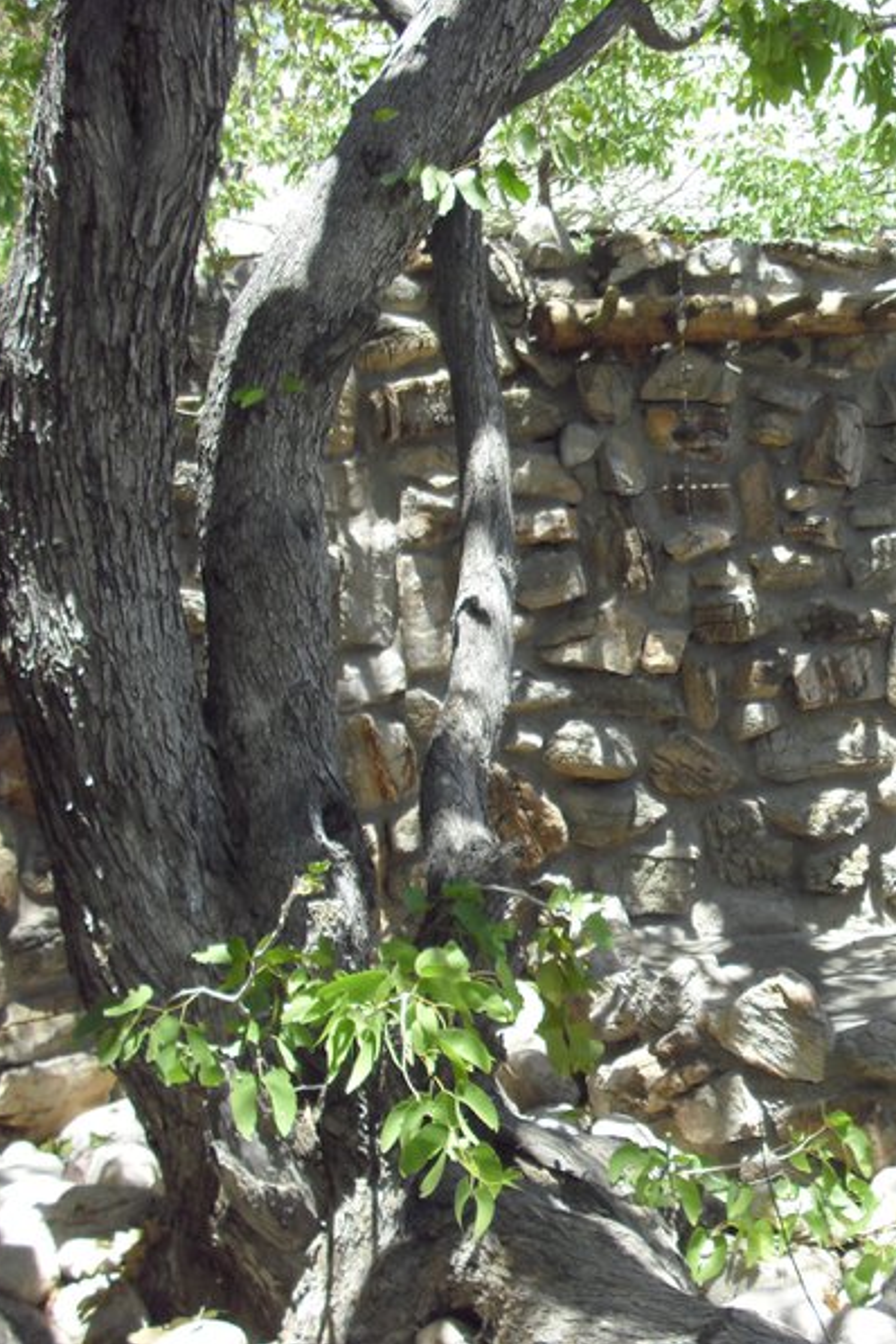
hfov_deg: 24.7
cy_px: 671
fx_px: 1979
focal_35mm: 53
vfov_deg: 37.5
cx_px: 828
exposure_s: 1/500
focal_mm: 6.2
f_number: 2.8
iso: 100
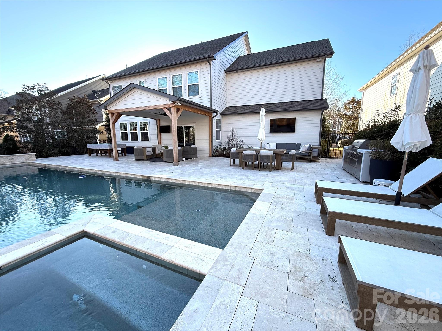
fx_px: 179
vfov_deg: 85.7
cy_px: 166
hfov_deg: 102.1
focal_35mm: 14
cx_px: 221
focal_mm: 2.22
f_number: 2.2
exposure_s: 1/254
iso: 50
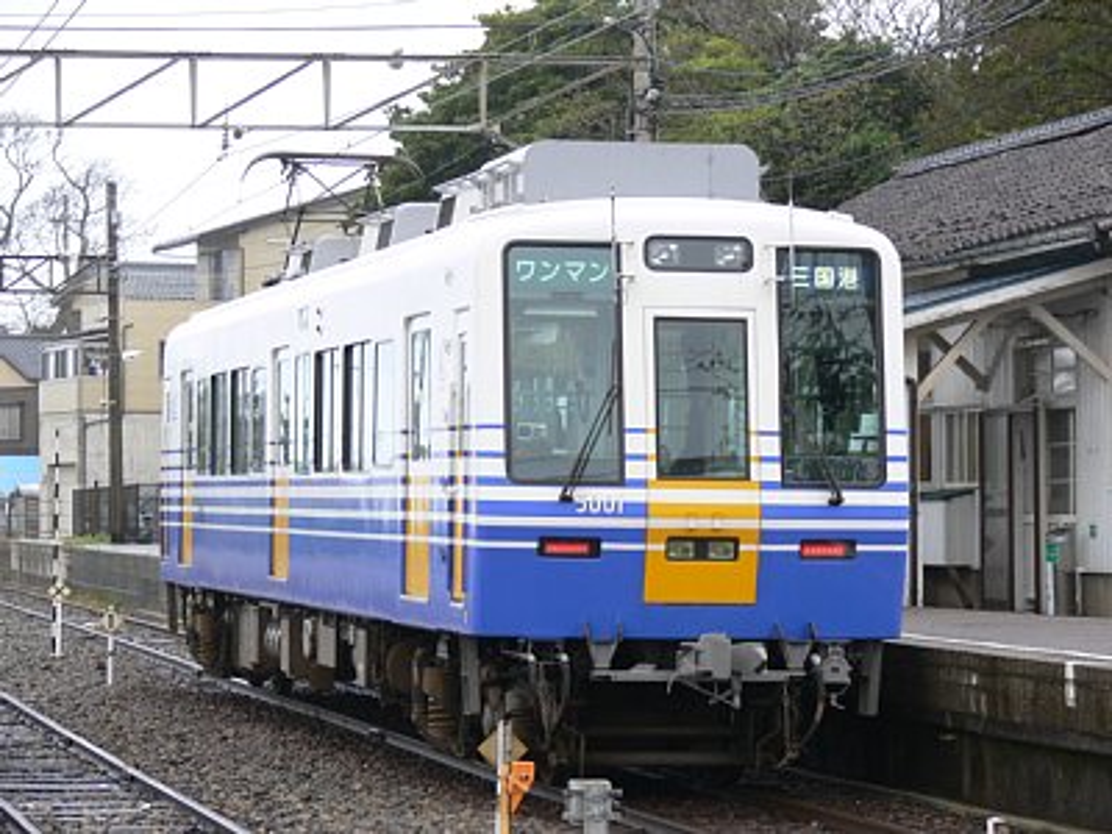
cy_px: 417
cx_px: 556
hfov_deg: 14.1
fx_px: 4497
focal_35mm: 140
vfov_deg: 10.6
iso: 80
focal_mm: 29.5
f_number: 4
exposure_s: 1/60
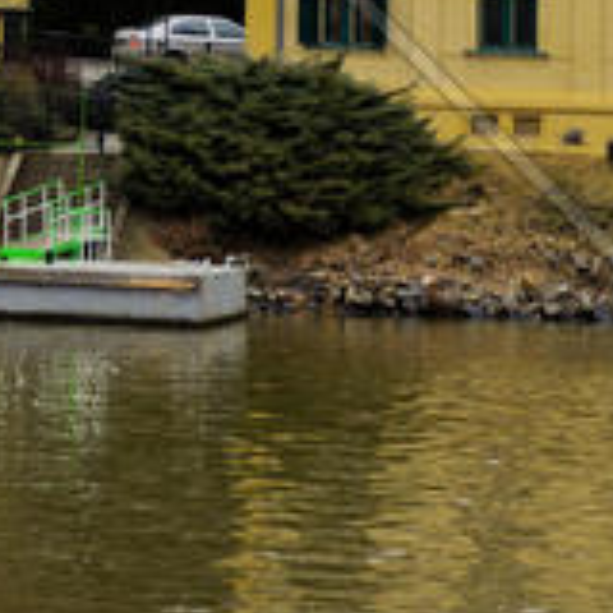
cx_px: 10
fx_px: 4428
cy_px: -349
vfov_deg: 7.8
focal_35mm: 221
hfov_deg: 7.9
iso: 250
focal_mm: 48
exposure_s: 1/250
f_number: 4.8
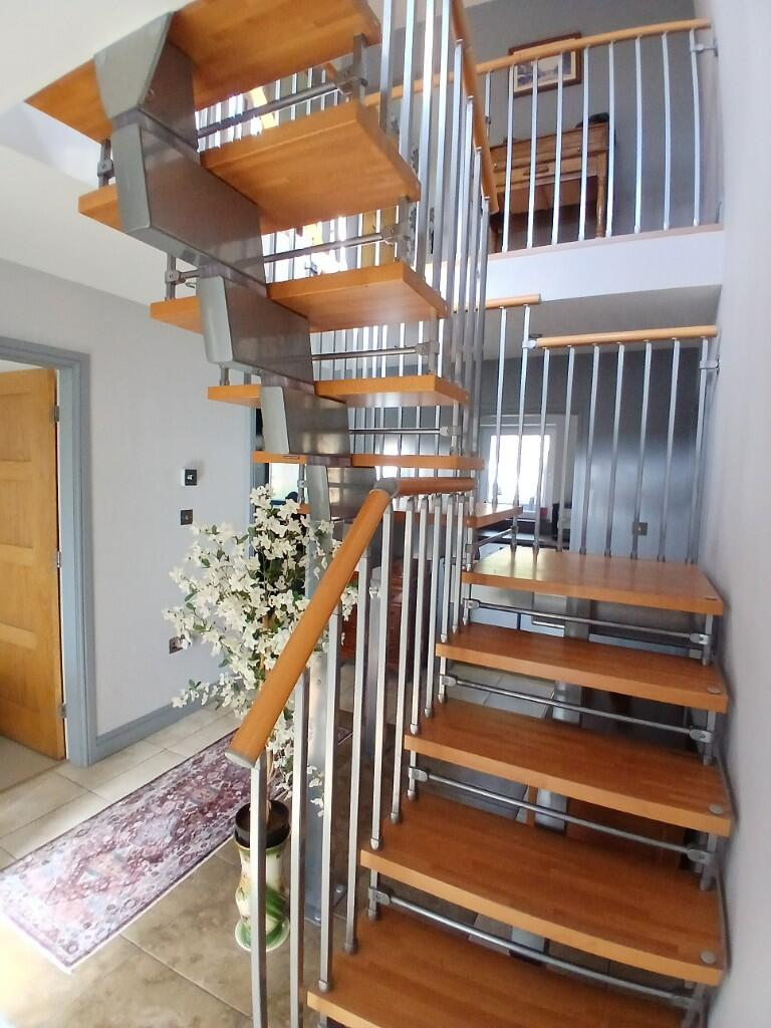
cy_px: 514
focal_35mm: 17
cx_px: 386
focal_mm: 1.4
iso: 200
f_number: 2.2
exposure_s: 1/33.3
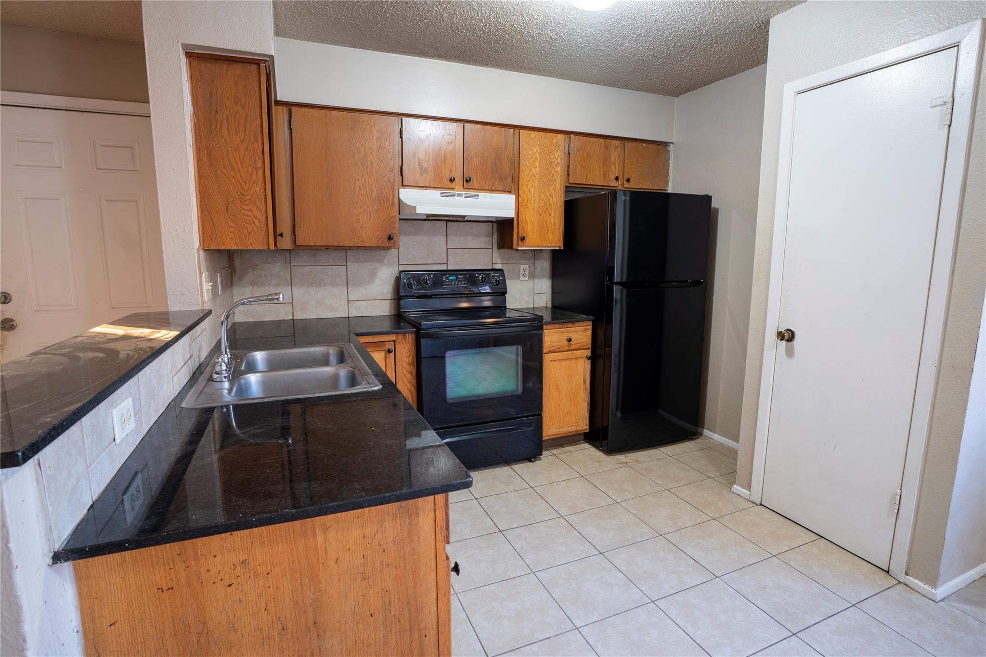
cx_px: 493
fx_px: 476
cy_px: 328
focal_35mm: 17
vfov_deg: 69.2
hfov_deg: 92.0
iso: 100
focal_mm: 11.6
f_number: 8
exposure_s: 1/13
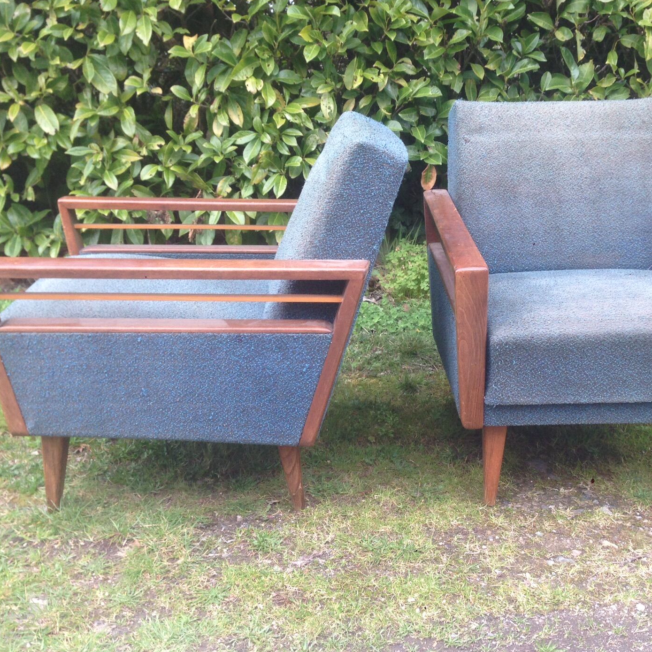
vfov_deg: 39.2
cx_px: 382
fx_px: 916
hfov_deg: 39.1
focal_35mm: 43
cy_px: 325
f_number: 2.4
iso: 80
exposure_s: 1/120
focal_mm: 4.12
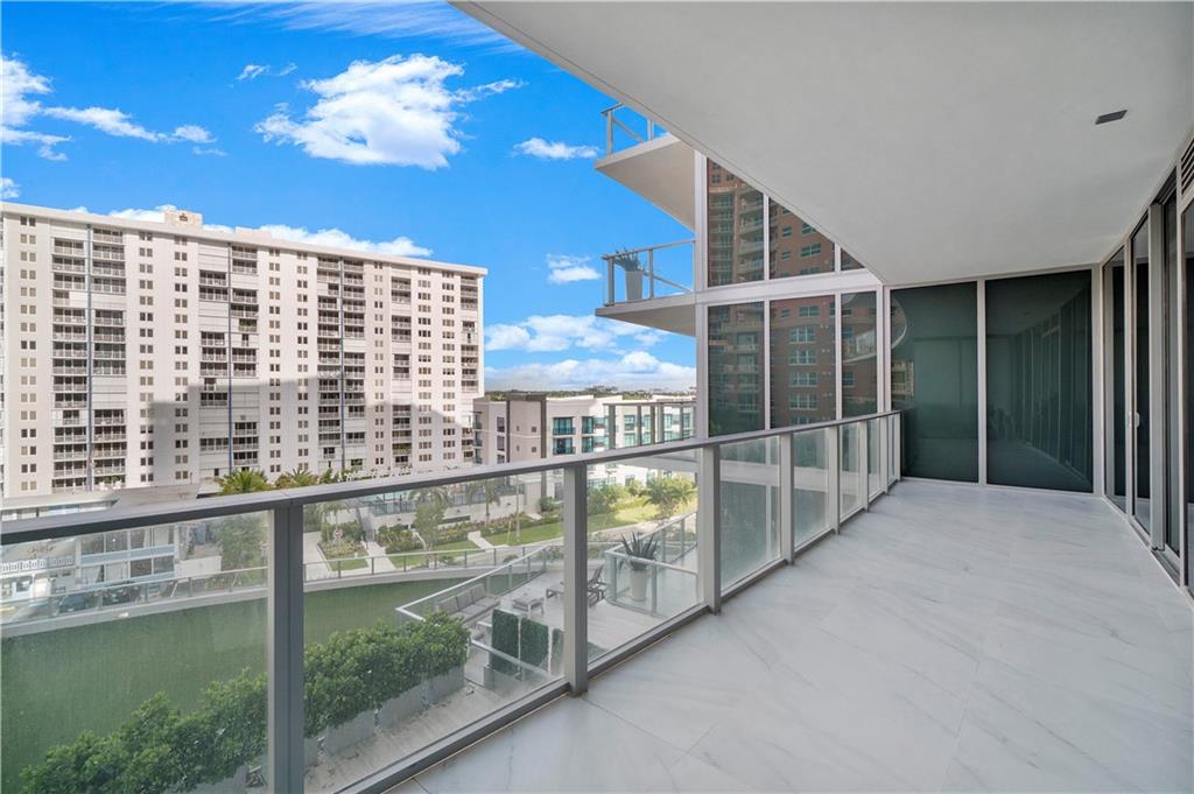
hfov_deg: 100.4
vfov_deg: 77.2
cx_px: 597
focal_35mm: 15
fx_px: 497
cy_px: 397
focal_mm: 10
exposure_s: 1/125
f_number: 11
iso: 100
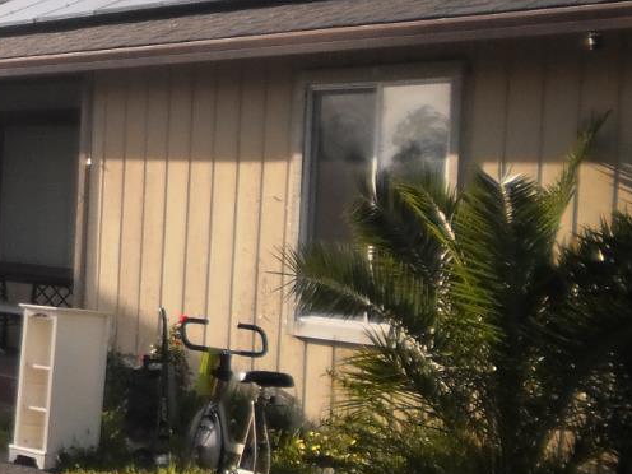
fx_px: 2319
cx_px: -302
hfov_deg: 14.5
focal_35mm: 127
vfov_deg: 11.7
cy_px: 206
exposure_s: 1/640
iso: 100
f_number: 3.5
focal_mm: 7.4
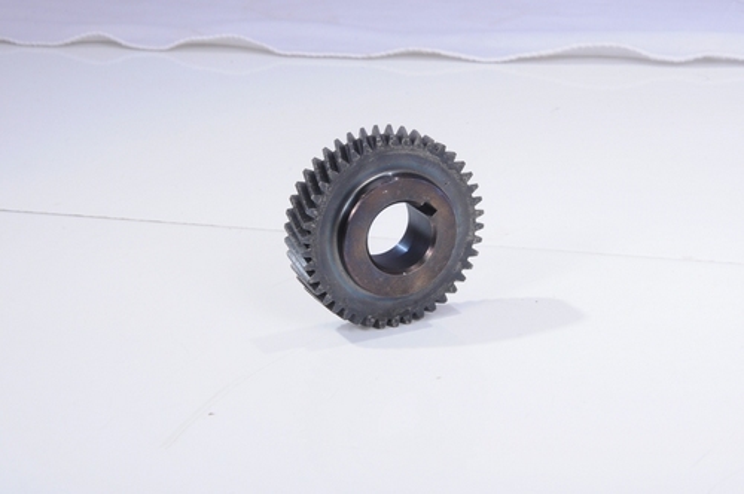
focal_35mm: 128
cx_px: 372
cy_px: 247
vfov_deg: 10.7
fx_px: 2632
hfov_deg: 16.1
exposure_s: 1/160
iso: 200
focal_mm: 85
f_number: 25
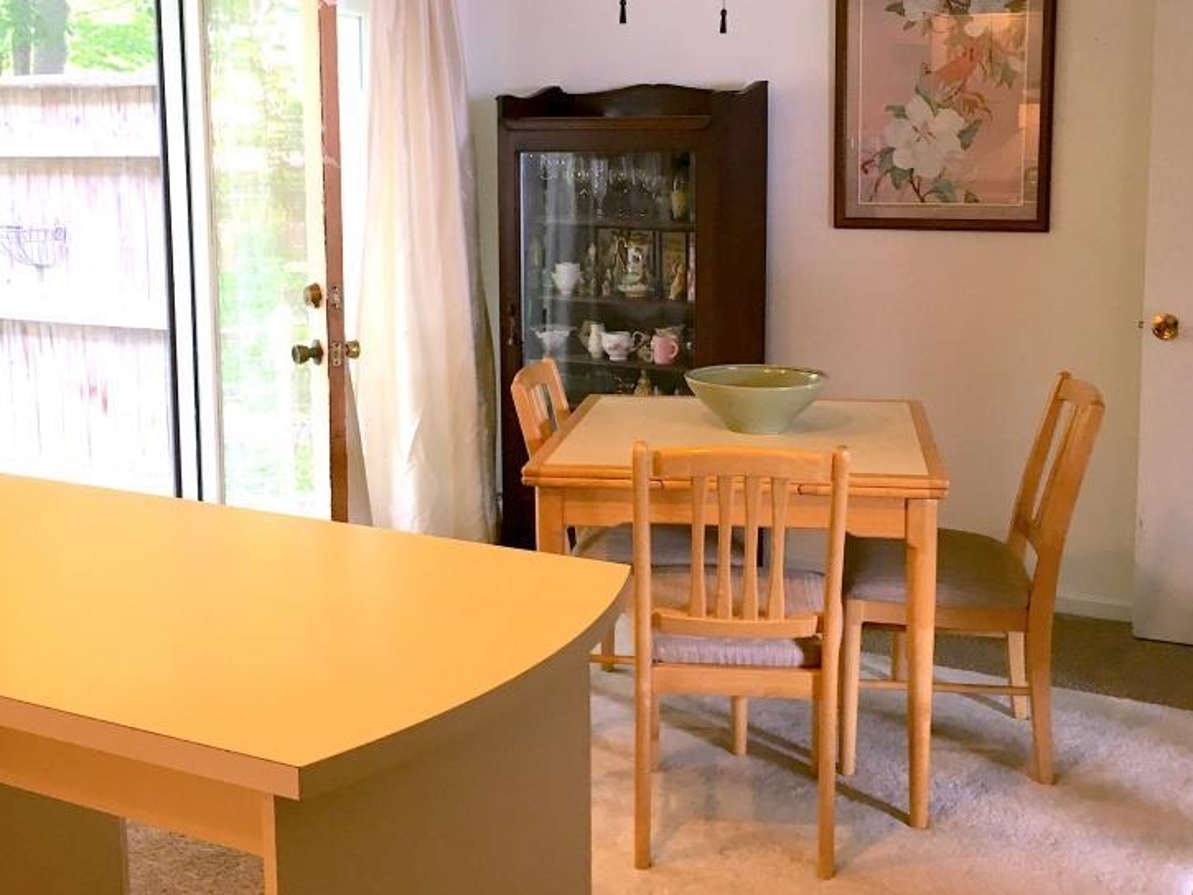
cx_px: 620
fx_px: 1413
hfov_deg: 45.8
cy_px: 326
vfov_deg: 34.9
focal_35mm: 41
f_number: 2.2
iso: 100
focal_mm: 4.15
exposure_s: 1/33
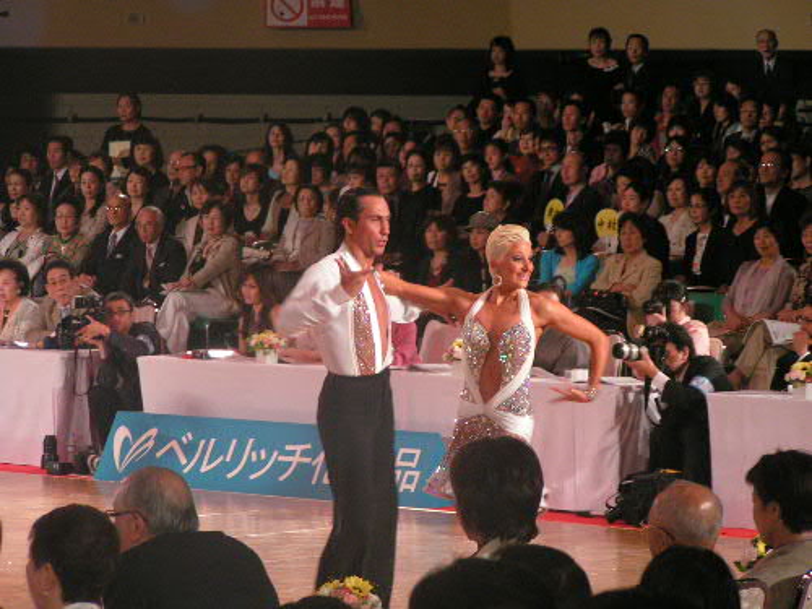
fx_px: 4410
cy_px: 304
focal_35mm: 188
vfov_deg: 7.9
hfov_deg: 10.5
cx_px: 406
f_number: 3.5
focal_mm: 28.8
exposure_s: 1/50
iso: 200
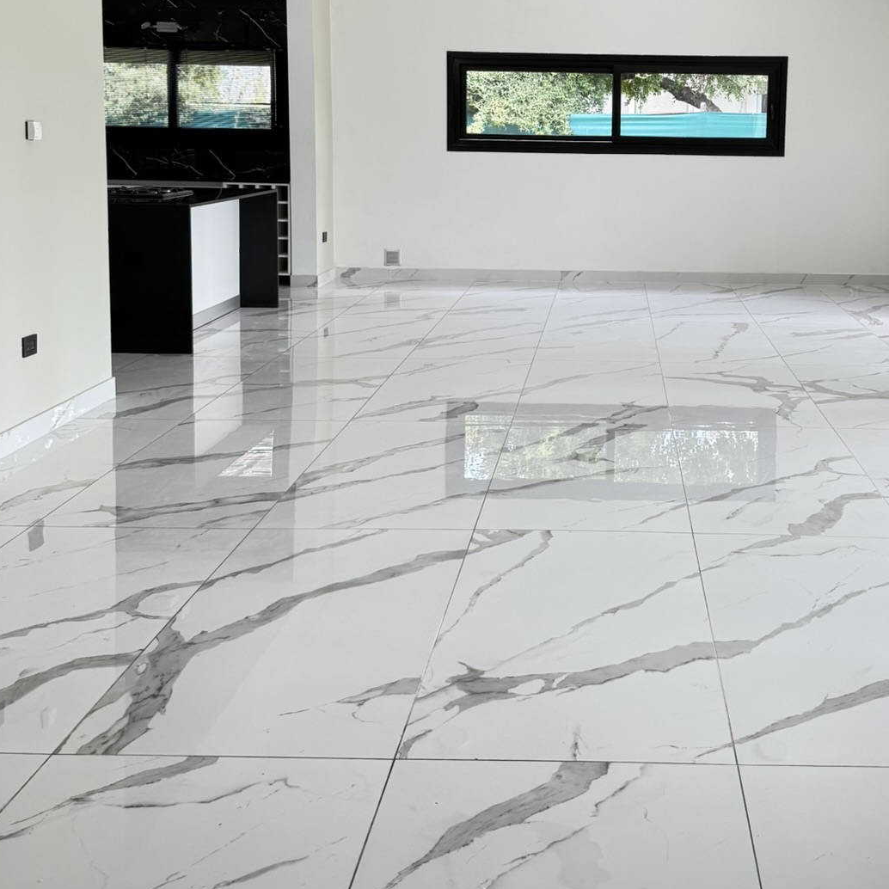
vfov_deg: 39.2
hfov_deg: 39.4
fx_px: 1220
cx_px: 621
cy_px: 245
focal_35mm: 42
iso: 125
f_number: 1.78
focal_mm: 6.76
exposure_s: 1/121
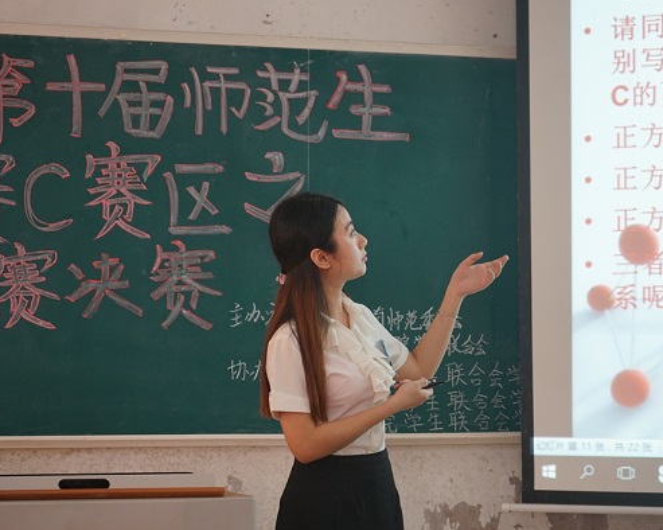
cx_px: 379
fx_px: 1569
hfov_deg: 23.8
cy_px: 266
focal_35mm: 80
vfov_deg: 19.2
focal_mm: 70
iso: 800
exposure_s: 1/40
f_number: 5.6
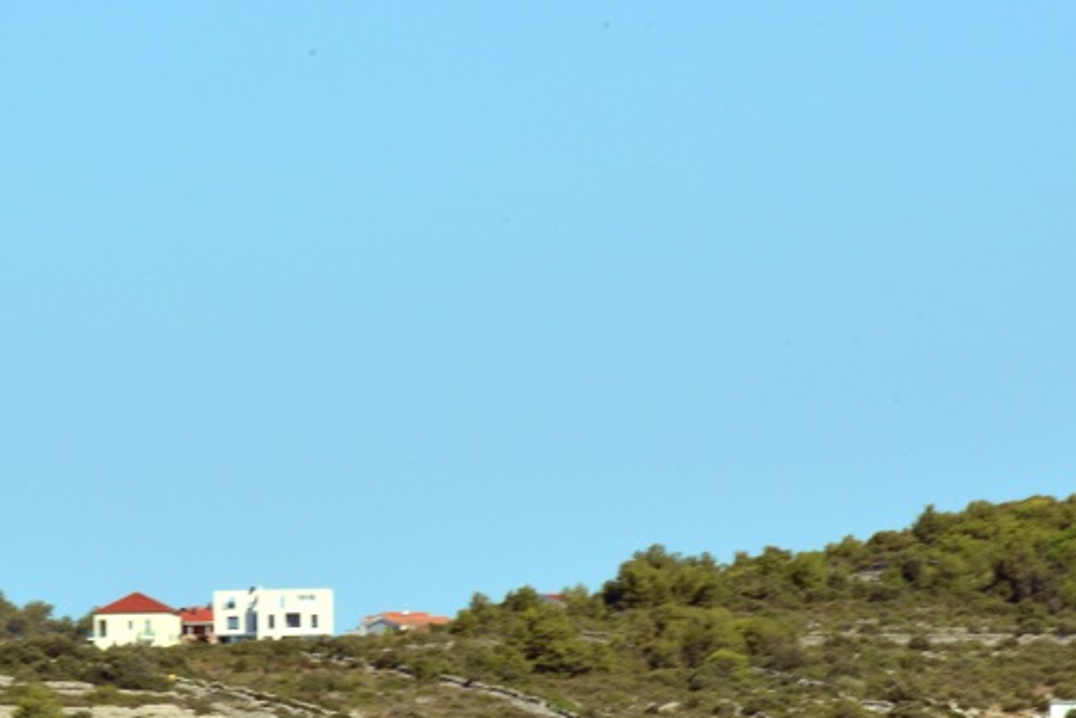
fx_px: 17459
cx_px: 387
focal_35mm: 584
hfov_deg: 3.5
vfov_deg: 2.4
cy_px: 523
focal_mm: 195
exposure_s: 1/60
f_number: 40
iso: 320
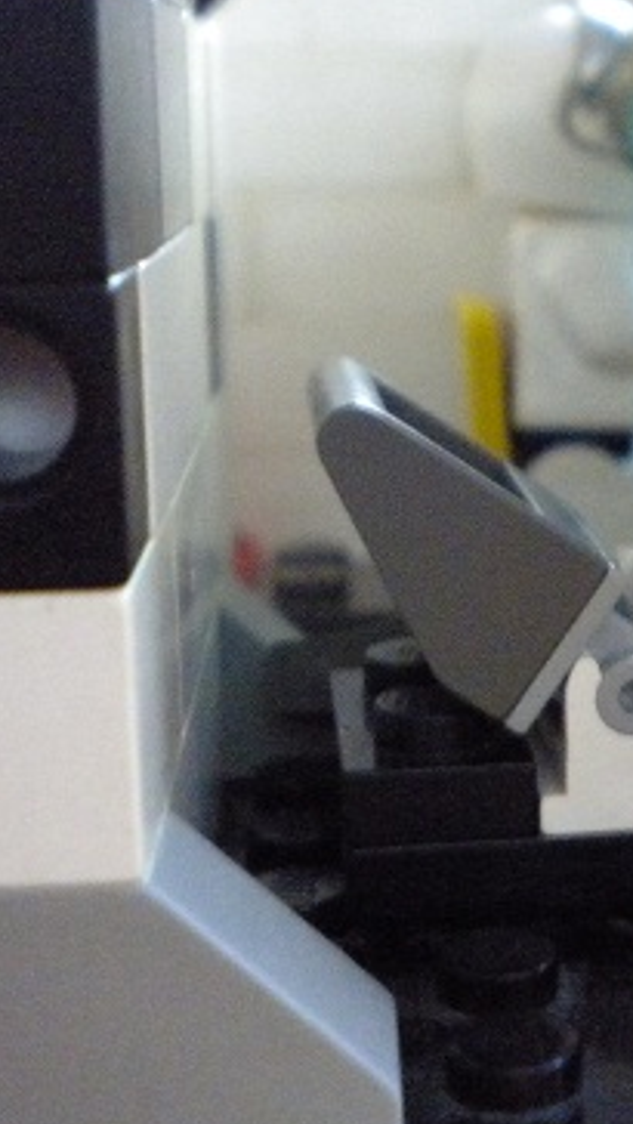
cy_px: 503
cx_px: 618
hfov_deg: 17.6
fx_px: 1997
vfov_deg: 31.4
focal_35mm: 67
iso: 800
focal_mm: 6.3
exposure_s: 1/7
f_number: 3.1
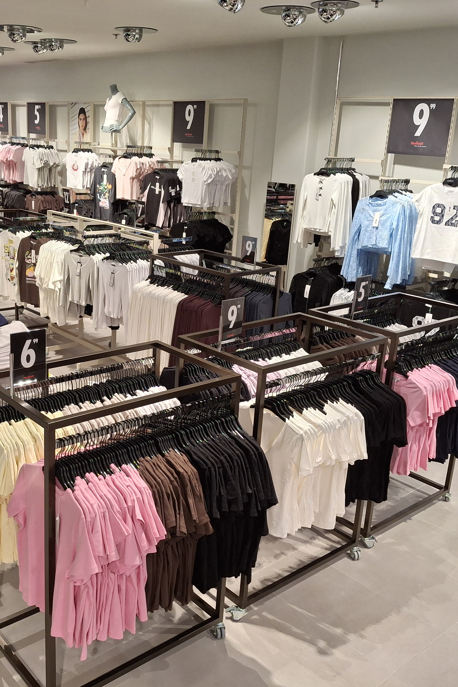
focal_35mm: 35
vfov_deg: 54.4
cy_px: 344
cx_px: 150
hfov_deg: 37.4
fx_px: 668
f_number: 1.8
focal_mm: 4.69
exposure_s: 1/100
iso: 125
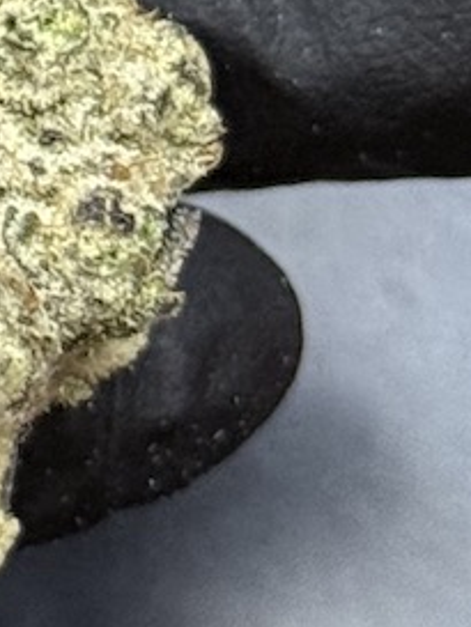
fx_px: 6109
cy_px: -305
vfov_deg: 5.8
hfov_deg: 4.3
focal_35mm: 337
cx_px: -901
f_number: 1.78
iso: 160
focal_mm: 6.76
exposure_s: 1/50
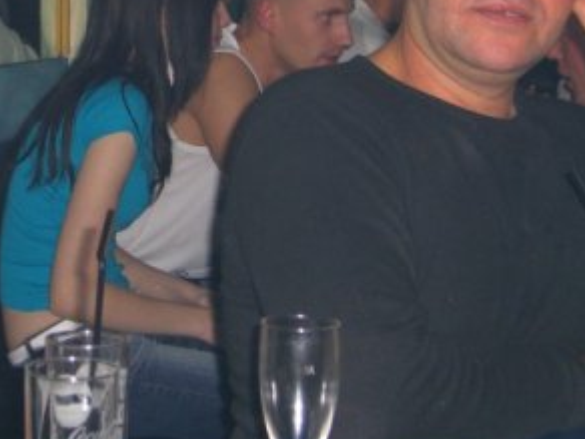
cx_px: 68
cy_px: 44
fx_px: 1977
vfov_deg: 12.6
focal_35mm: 117
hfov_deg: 16.6
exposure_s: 1/60
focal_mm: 11.8
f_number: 3.6
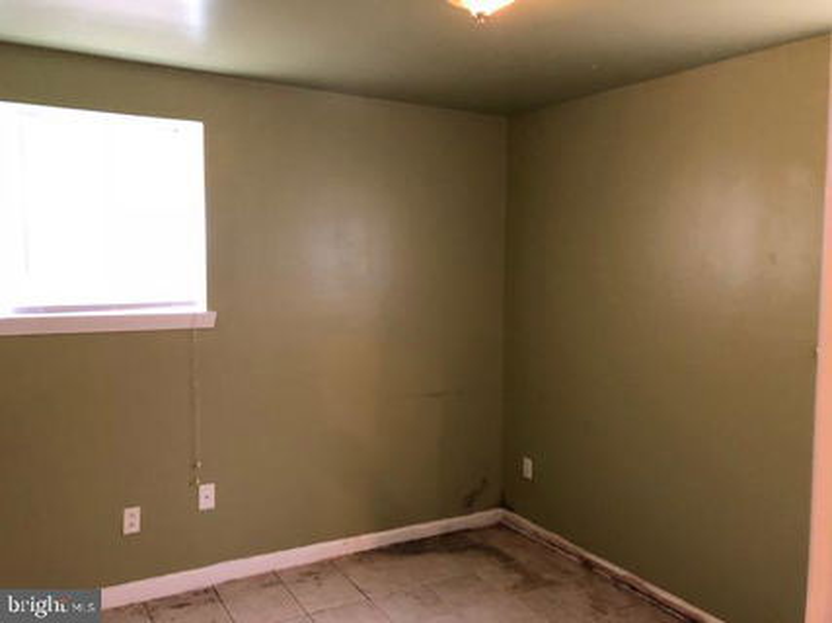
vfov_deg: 49.7
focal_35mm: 28
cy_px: 312
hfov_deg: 63.5
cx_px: 416
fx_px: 673
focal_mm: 3.99
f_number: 1.8
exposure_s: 1/12
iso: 100
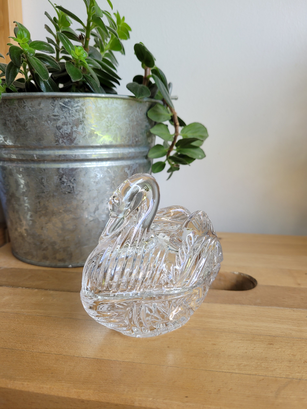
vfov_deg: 67.3
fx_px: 307
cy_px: 204
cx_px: 154
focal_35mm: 26
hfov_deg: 53.1
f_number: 1.8
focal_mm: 5.4
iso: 64
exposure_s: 1/100
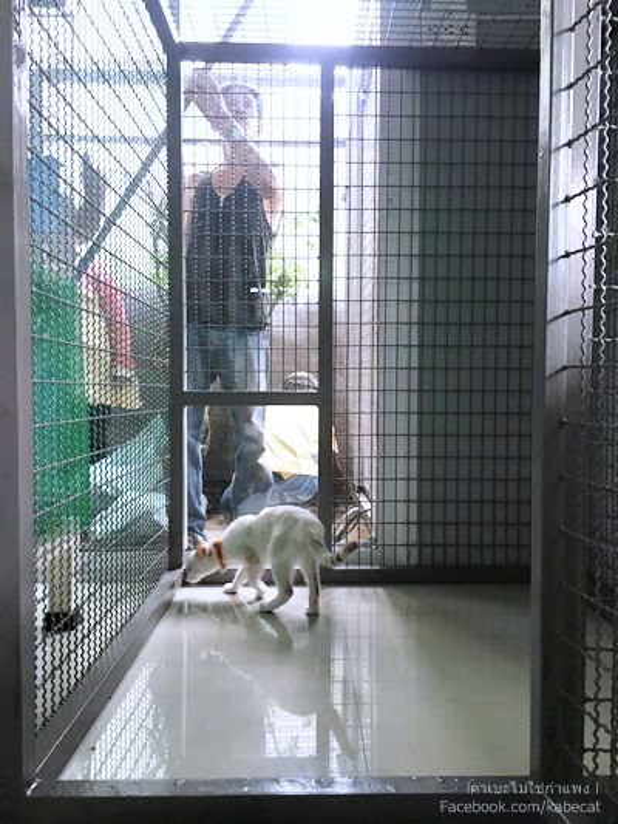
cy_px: 412
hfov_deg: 48.2
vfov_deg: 61.6
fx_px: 690
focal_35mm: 29
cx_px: 309
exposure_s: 1/33
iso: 125
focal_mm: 4.15
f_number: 2.2
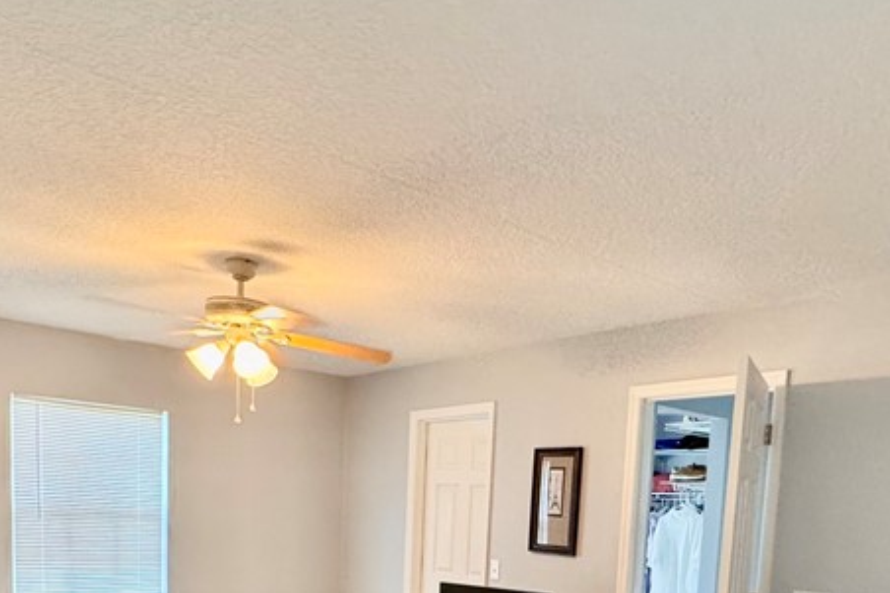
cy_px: 603
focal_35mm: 33
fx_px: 815
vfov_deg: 35.8
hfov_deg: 57.2
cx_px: 465
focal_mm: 2.22
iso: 400
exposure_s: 1/60
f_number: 2.2
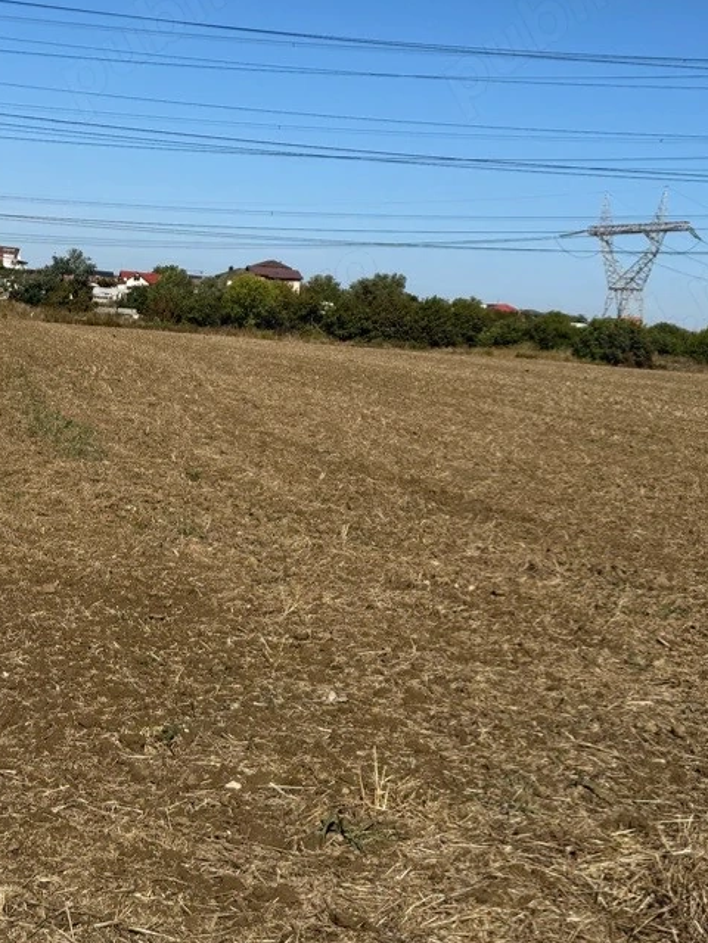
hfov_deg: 29.1
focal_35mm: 50
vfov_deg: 38.2
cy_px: 426
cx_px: 316
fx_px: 1364
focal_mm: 6.76
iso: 80
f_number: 1.78
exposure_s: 1/7353
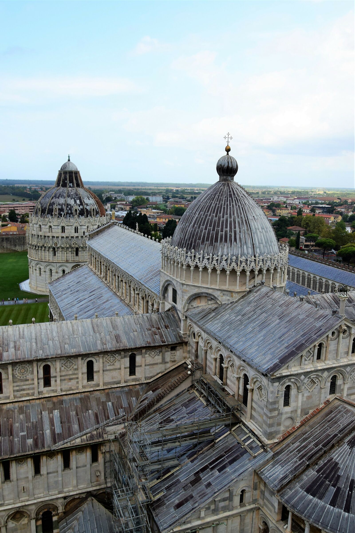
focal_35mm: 27
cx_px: 178
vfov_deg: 67.4
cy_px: 266
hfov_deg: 47.9
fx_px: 399
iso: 400
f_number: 10
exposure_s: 1/250
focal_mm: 18
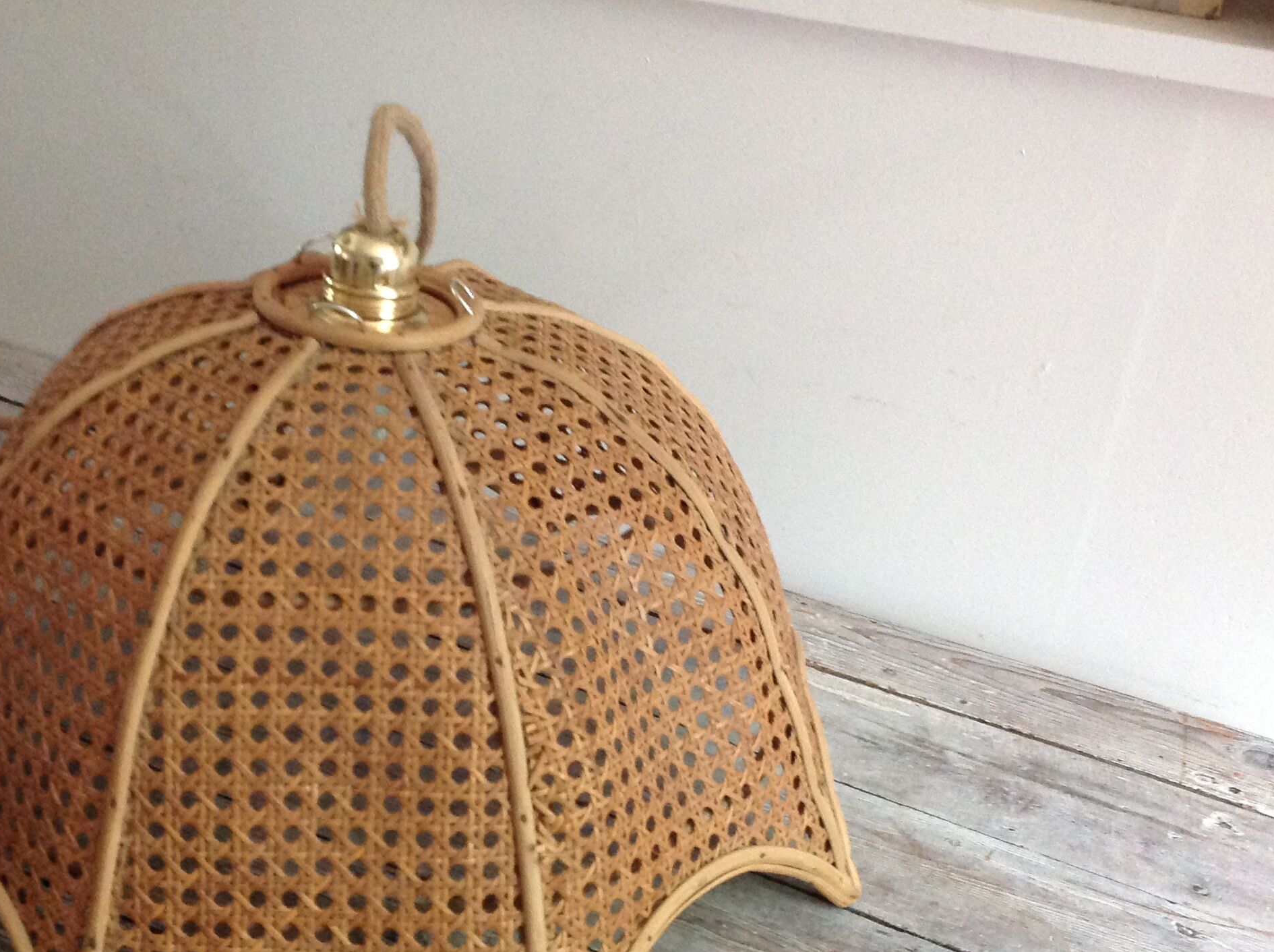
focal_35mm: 48
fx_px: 1764
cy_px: 609
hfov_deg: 39.6
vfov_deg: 30.0
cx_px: 543
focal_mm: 4.28
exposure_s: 1/15
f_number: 2.4
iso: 320
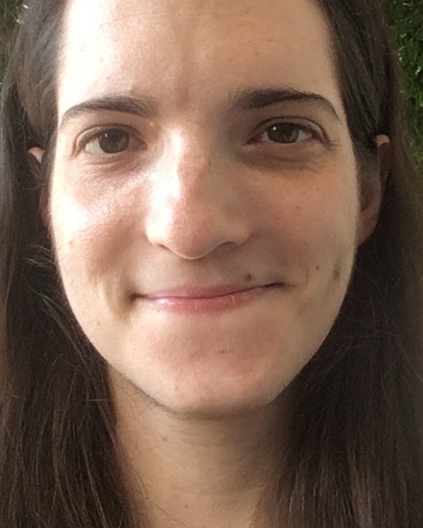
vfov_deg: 30.0
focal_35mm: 63
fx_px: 986
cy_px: 269
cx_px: 229
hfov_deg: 24.2
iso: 80
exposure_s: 1/120
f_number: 2.4
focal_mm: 2.15
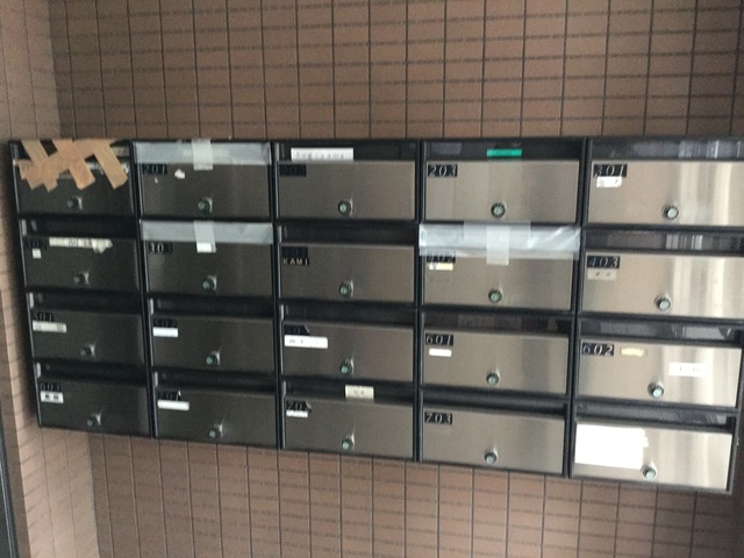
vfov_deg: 45.4
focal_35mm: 31
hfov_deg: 58.4
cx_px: 372
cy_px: 279
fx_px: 666
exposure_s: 1/15
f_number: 2.4
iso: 250
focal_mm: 3.3
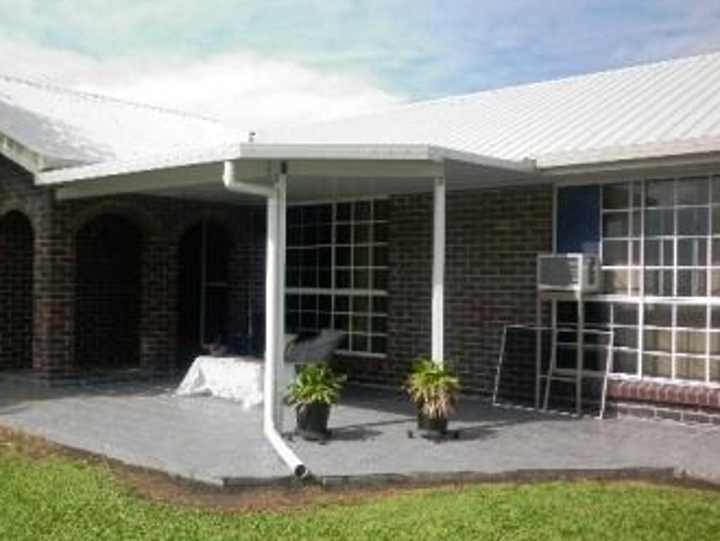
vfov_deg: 37.8
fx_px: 791
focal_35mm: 38
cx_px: 255
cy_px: 281
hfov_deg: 48.3
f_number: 2.8
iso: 80
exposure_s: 1/1000
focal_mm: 5
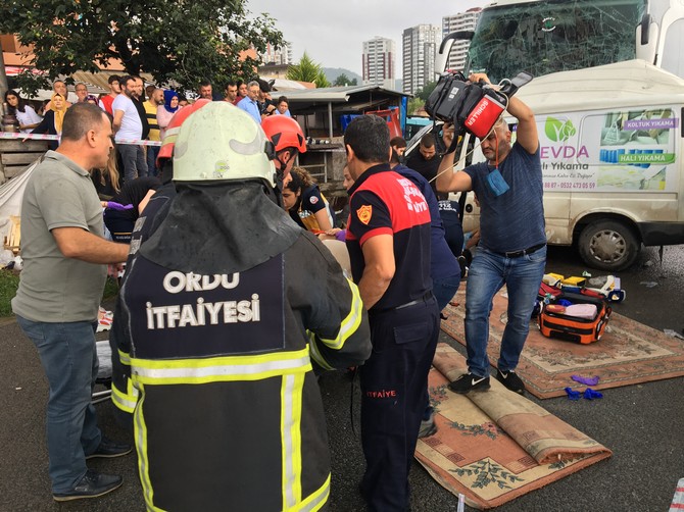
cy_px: 256
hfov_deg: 61.7
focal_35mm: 29
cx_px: 342
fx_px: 573
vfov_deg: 48.2
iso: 25
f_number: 2.2
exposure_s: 1/109
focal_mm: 4.15
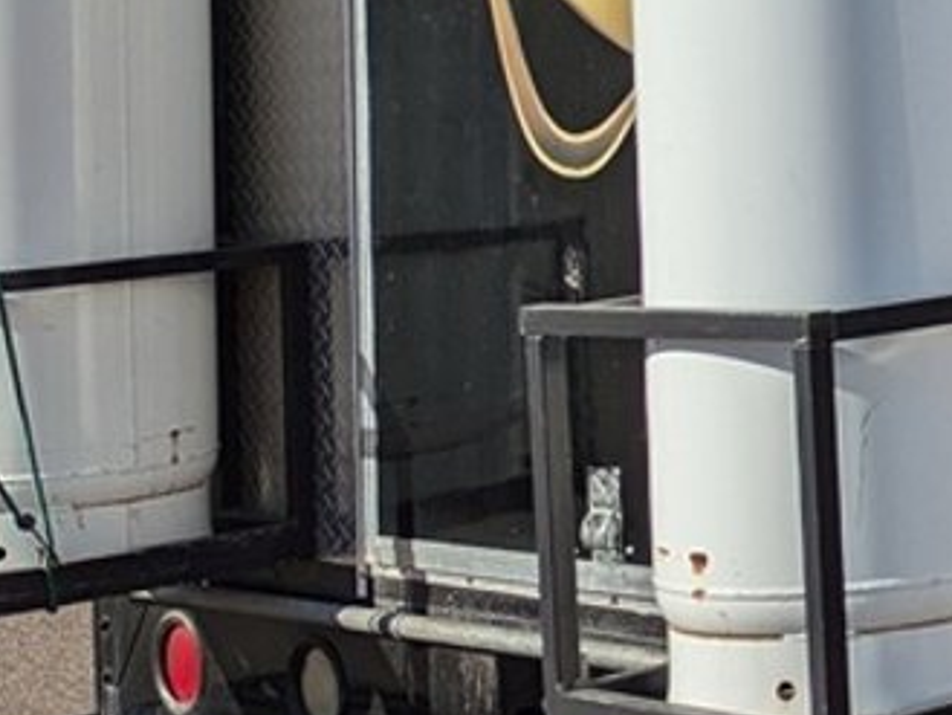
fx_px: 3164
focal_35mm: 115
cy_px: -152
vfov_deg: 12.6
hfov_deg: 15.3
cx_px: 1583
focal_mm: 5.43
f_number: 1.89
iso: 45
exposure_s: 1/3226
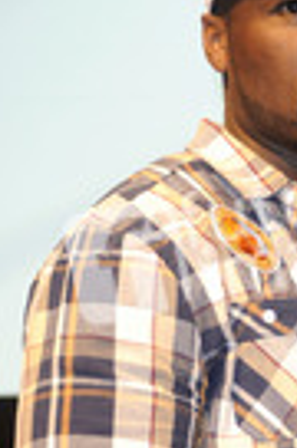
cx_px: 330
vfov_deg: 5.7
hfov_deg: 3.8
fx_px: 4478
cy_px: 412
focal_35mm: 360
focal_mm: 122
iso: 1250
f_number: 5.6
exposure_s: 1/125
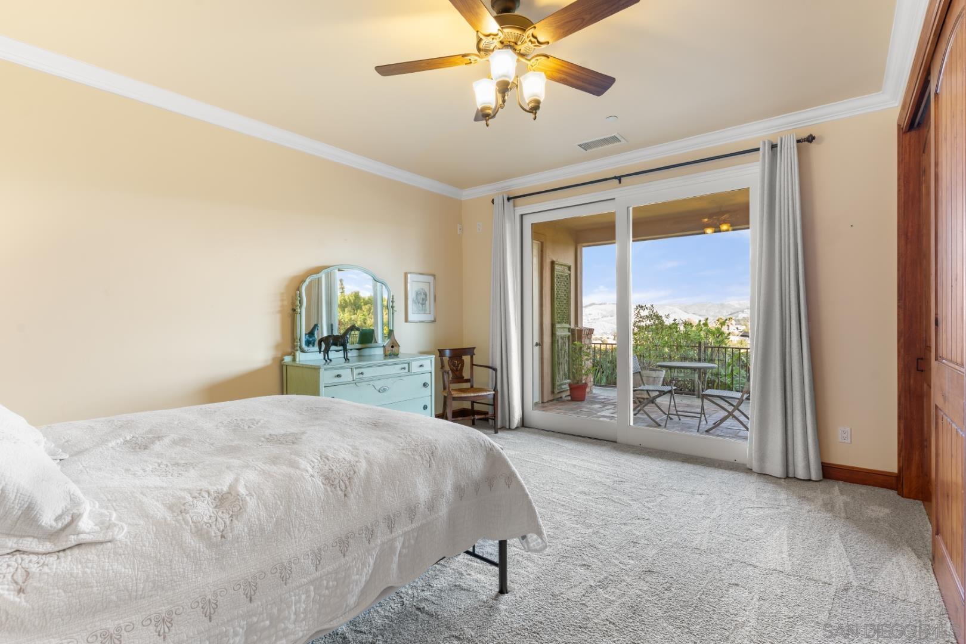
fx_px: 456
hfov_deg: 93.3
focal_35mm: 17
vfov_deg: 70.4
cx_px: 483
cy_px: 322
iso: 80
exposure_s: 1/6
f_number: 8
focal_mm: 17
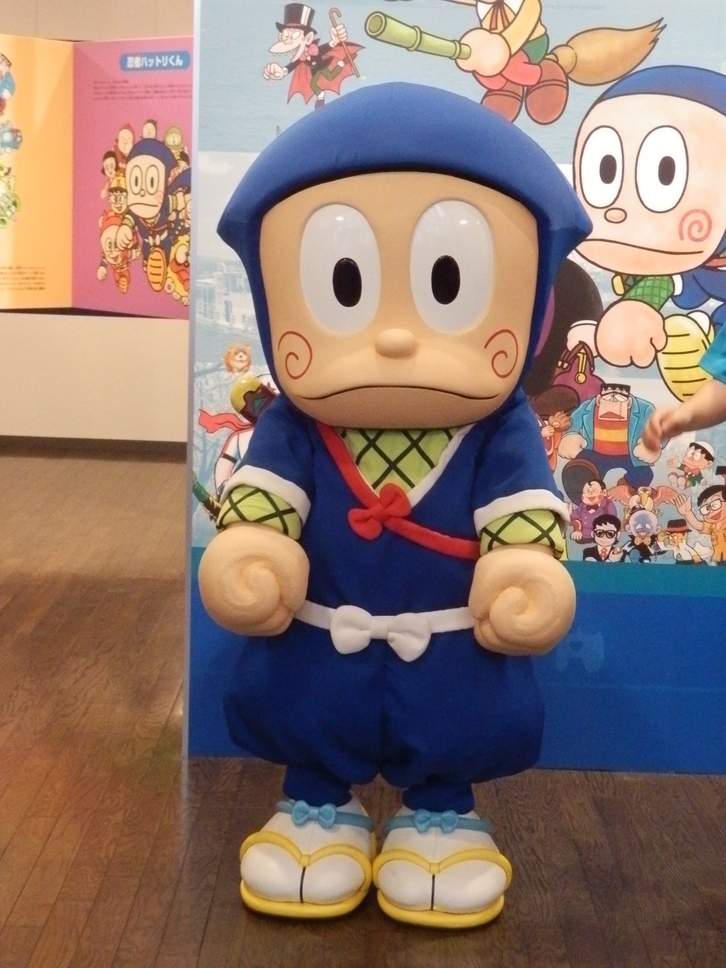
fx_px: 1678
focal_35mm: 60
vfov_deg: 32.2
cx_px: 363
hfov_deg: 24.4
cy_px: 484
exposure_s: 1/80
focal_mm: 10.8
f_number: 4.2
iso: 1600
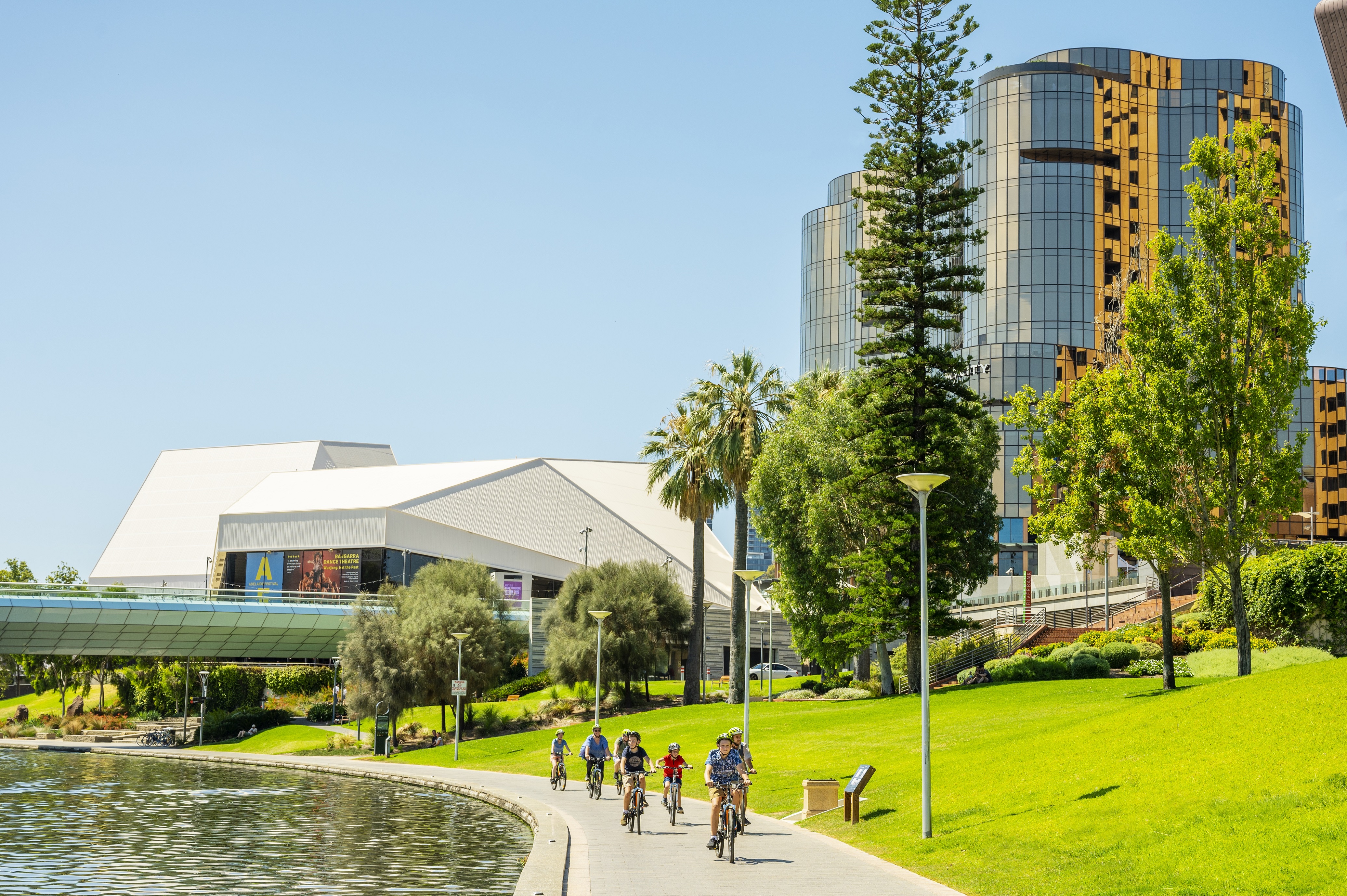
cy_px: 448
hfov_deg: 37.5
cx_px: 674
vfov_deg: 25.5
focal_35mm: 53
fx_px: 1982
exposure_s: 1/500
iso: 100
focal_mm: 53
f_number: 6.7
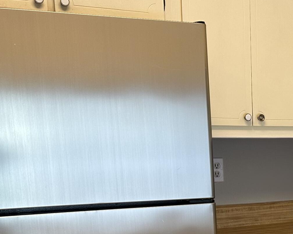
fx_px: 607
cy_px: 259
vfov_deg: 20.8
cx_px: 316
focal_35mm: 70
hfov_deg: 25.3
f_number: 1.78
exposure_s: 1/60
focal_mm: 6.86
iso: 125
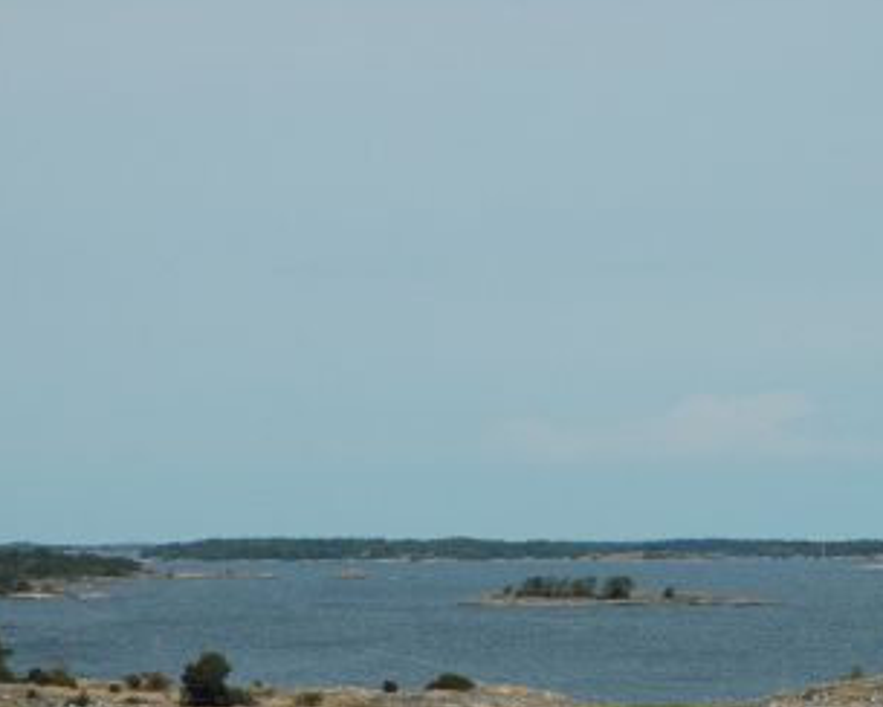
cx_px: 620
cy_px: 594
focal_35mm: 207
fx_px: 5410
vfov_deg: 7.5
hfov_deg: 9.3
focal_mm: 70
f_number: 14
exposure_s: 1/800
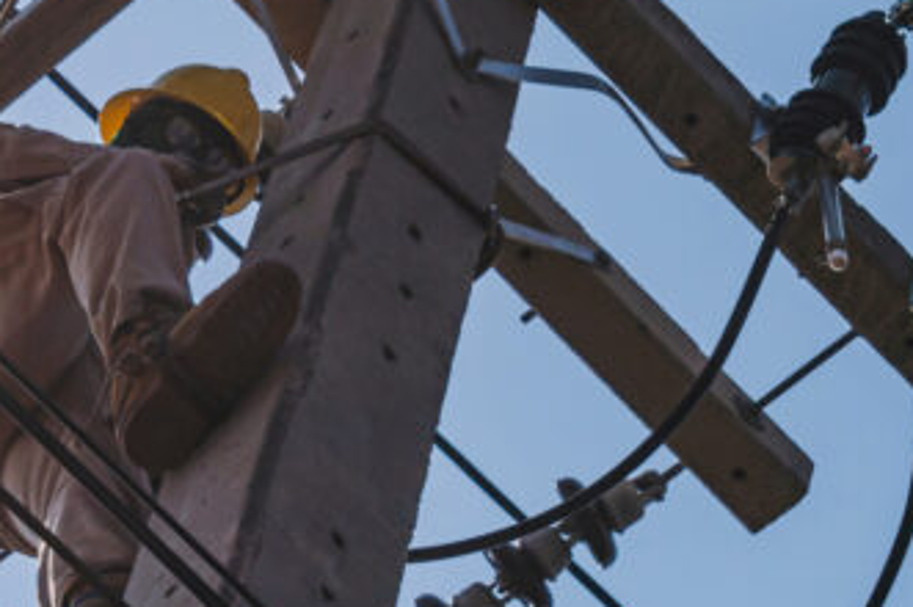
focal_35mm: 256
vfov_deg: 5.4
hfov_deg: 8.0
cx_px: 152
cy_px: 40
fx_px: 6474
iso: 100
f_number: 8
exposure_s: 1/2500
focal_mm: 55
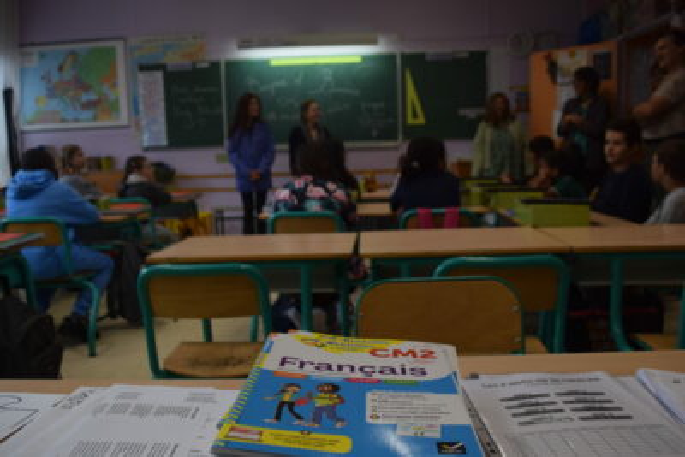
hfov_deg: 61.9
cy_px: 228
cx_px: 342
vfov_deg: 43.6
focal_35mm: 30
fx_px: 571
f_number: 5
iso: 400
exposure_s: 1/100
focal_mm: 20
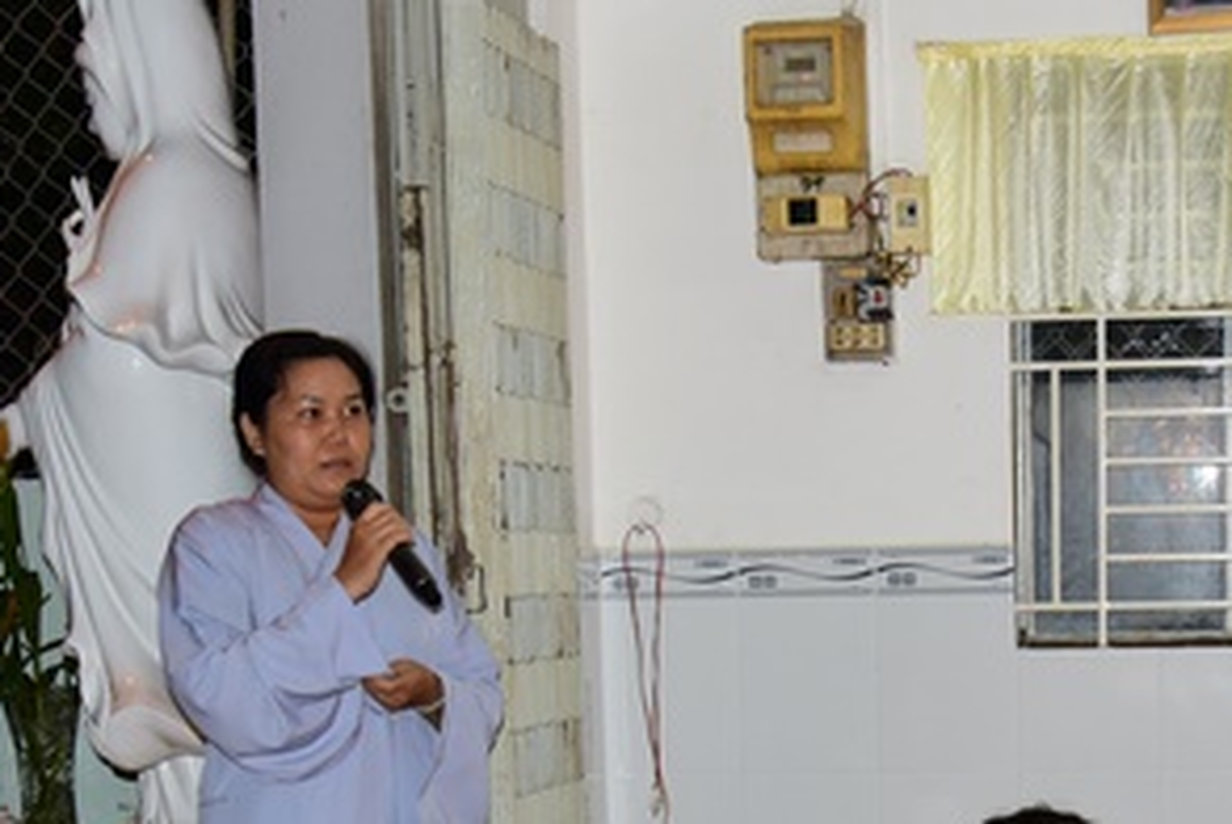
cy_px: 879
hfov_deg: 27.9
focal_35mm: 71
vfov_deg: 18.6
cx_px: 971
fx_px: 2432
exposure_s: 1/80
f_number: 5
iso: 1000
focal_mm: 32
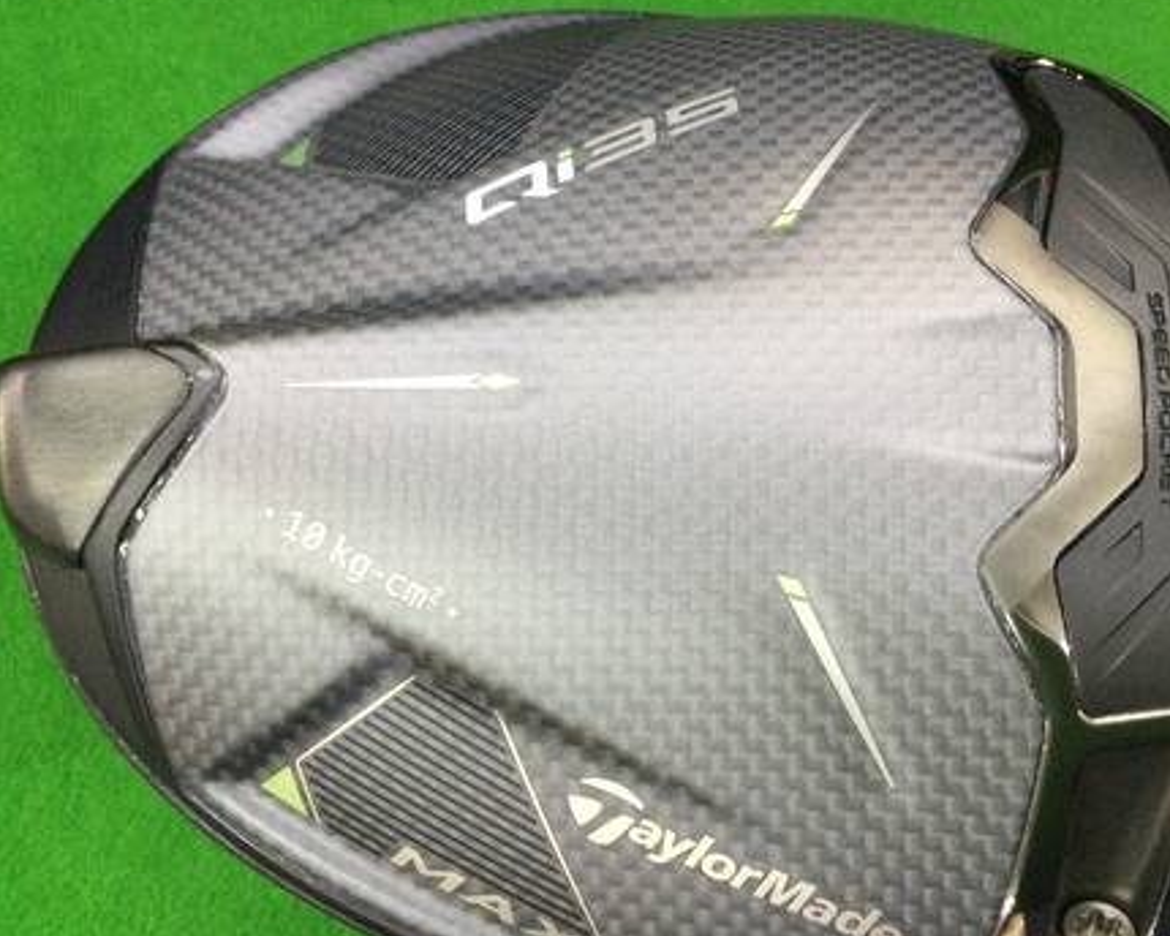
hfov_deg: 41.1
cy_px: 569
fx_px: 1558
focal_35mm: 45
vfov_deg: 33.3
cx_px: 650
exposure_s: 1/30
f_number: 2.4
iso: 100
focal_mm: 3.3
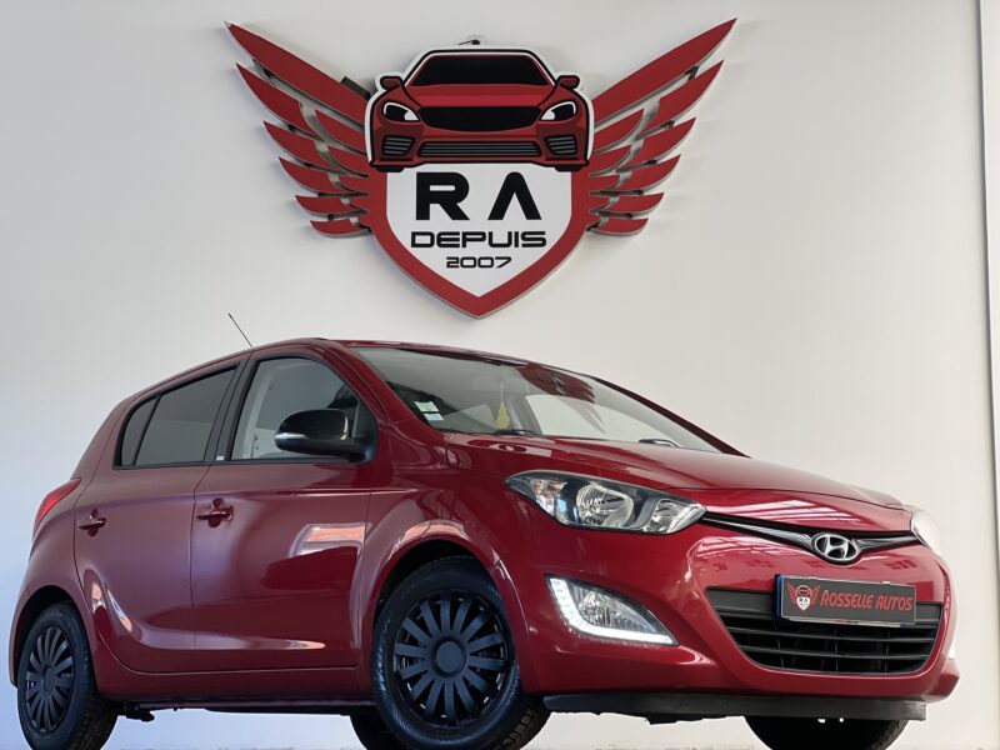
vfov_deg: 19.1
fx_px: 2224
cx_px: 500
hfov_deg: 25.3
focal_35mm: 77
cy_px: 375
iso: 160
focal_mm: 9
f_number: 2.8
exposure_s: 1/121
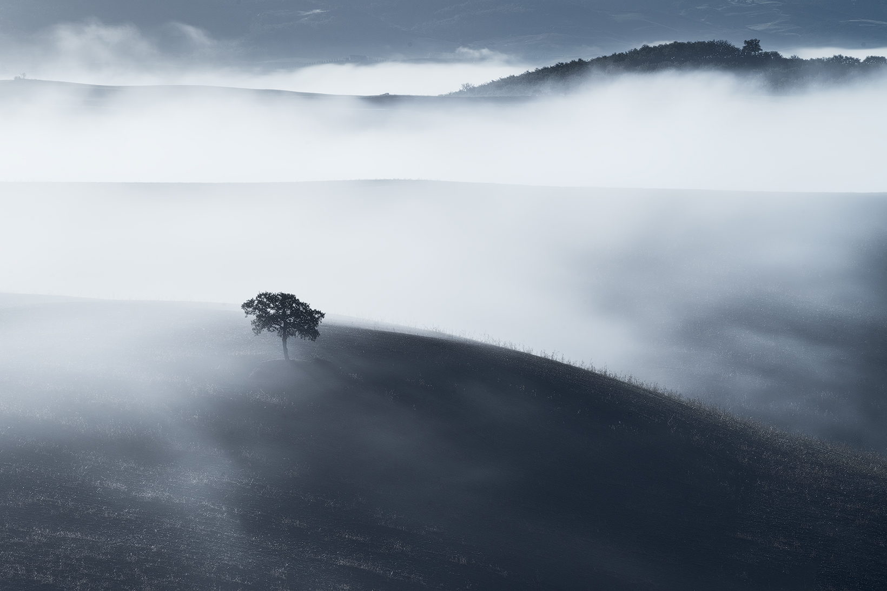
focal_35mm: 200
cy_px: 296
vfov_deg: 6.9
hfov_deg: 10.3
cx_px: 444
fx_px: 4927
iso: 64
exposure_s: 13
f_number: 18
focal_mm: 200
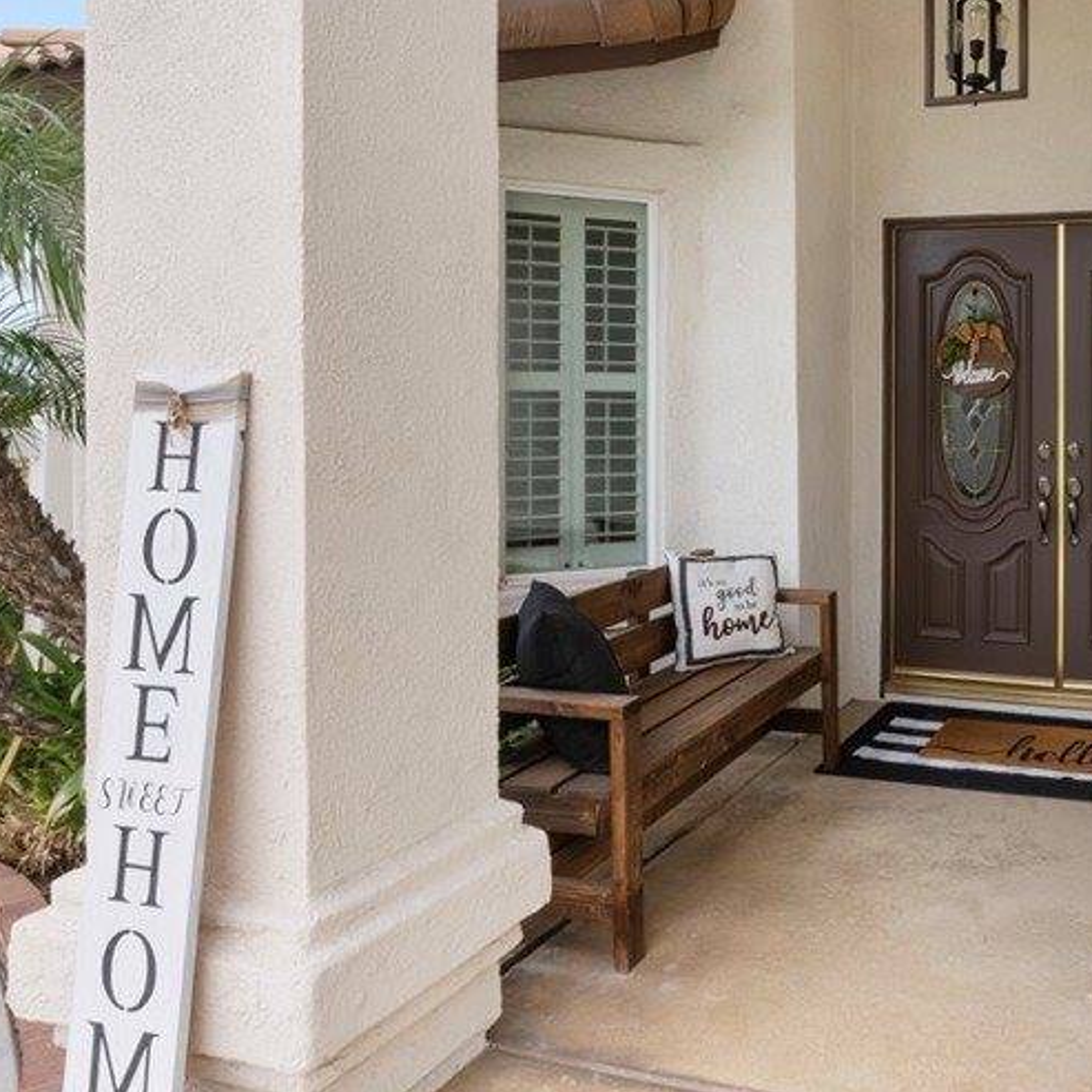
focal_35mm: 30
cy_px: 504
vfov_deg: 54.0
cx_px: 946
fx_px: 1071
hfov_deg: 49.2
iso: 100
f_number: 22
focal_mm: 17
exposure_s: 1/15
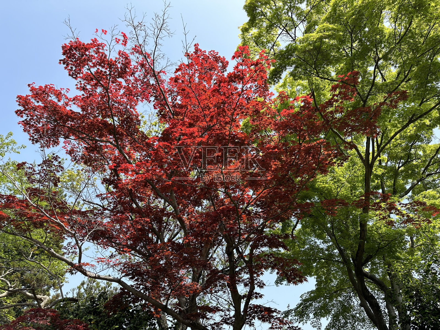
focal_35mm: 24
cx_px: 220
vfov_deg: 56.8
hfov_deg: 71.6
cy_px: 165
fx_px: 305
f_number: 1.78
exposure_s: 1/1812
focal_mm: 6.86
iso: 80
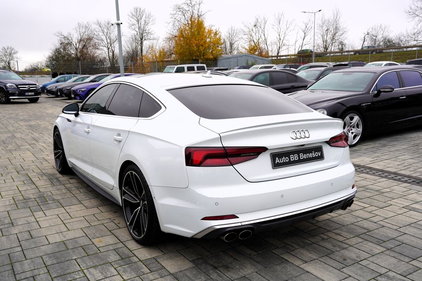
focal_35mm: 33
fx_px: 387
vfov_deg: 40.0
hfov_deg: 57.2
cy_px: 140
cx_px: 211
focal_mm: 33
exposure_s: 1/100
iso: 100
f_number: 6.3
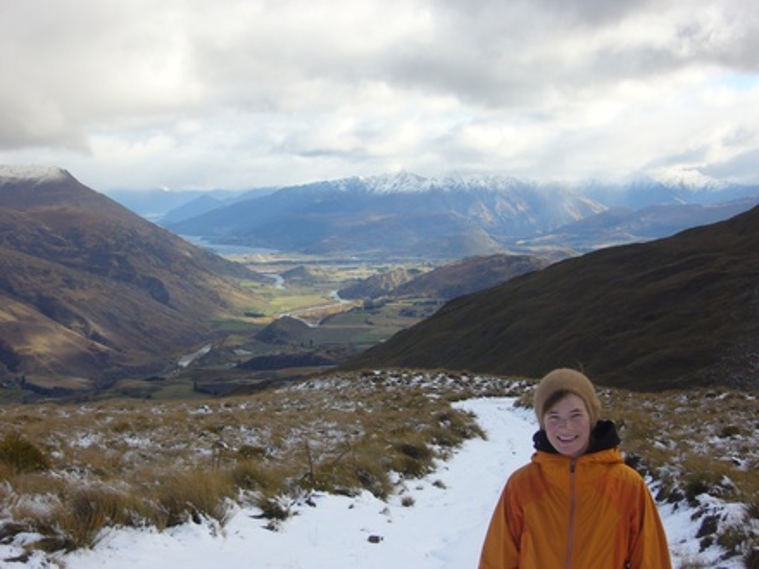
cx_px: 380
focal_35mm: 55
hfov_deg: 34.9
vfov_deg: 26.6
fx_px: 1206
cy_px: 284
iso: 80
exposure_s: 1/400
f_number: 3.5
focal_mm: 9.1
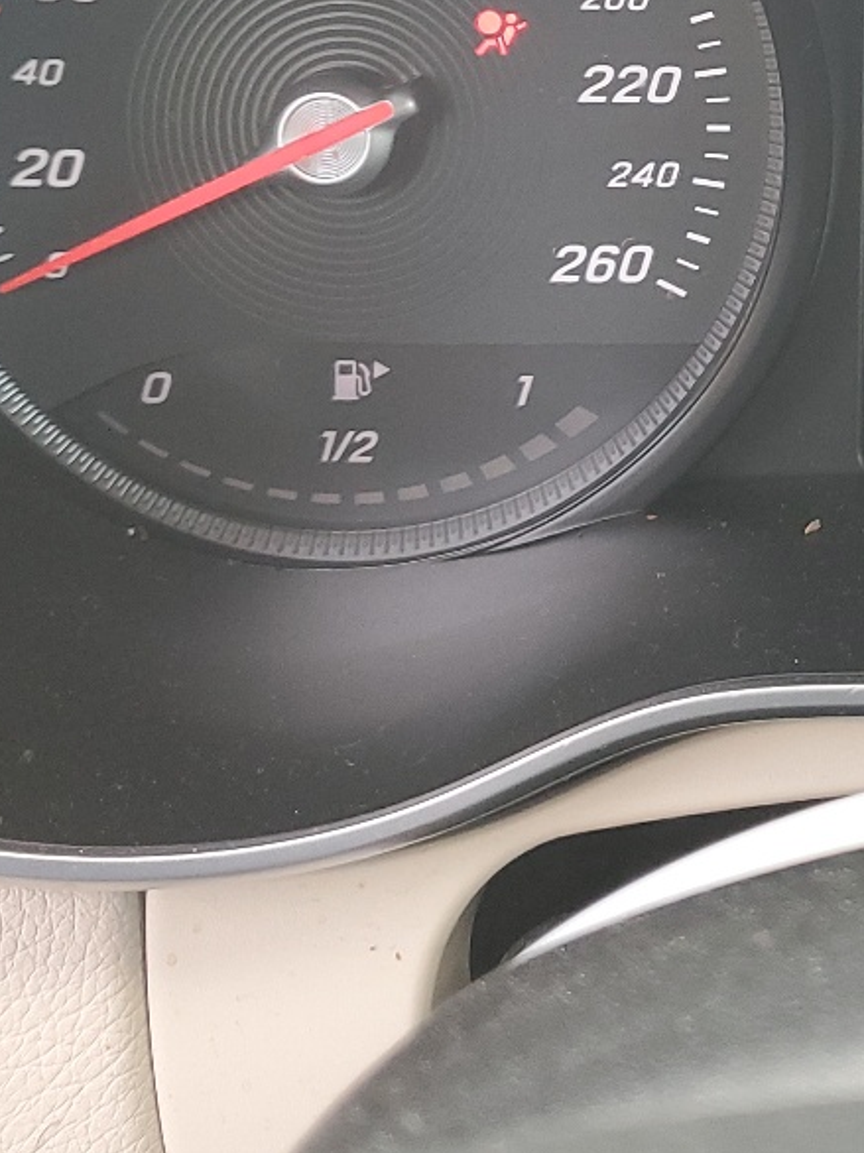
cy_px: 0
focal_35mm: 71
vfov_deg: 26.0
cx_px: 1120
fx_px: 2365
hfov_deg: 19.2
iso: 83
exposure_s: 1/120
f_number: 1.5
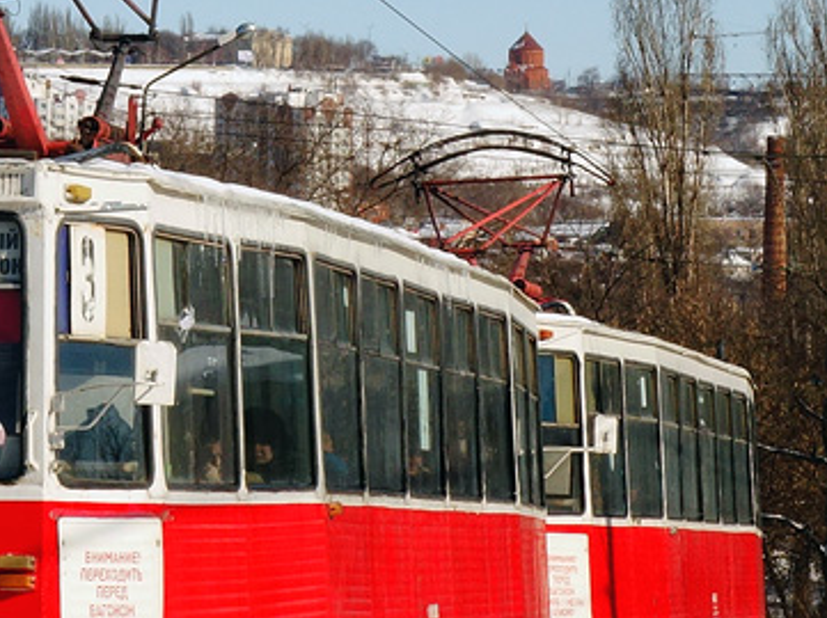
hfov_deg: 9.5
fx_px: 4964
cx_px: 0
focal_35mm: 208
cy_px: 160
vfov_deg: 7.1
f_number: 10
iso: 125
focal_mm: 24.11
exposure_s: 1/500
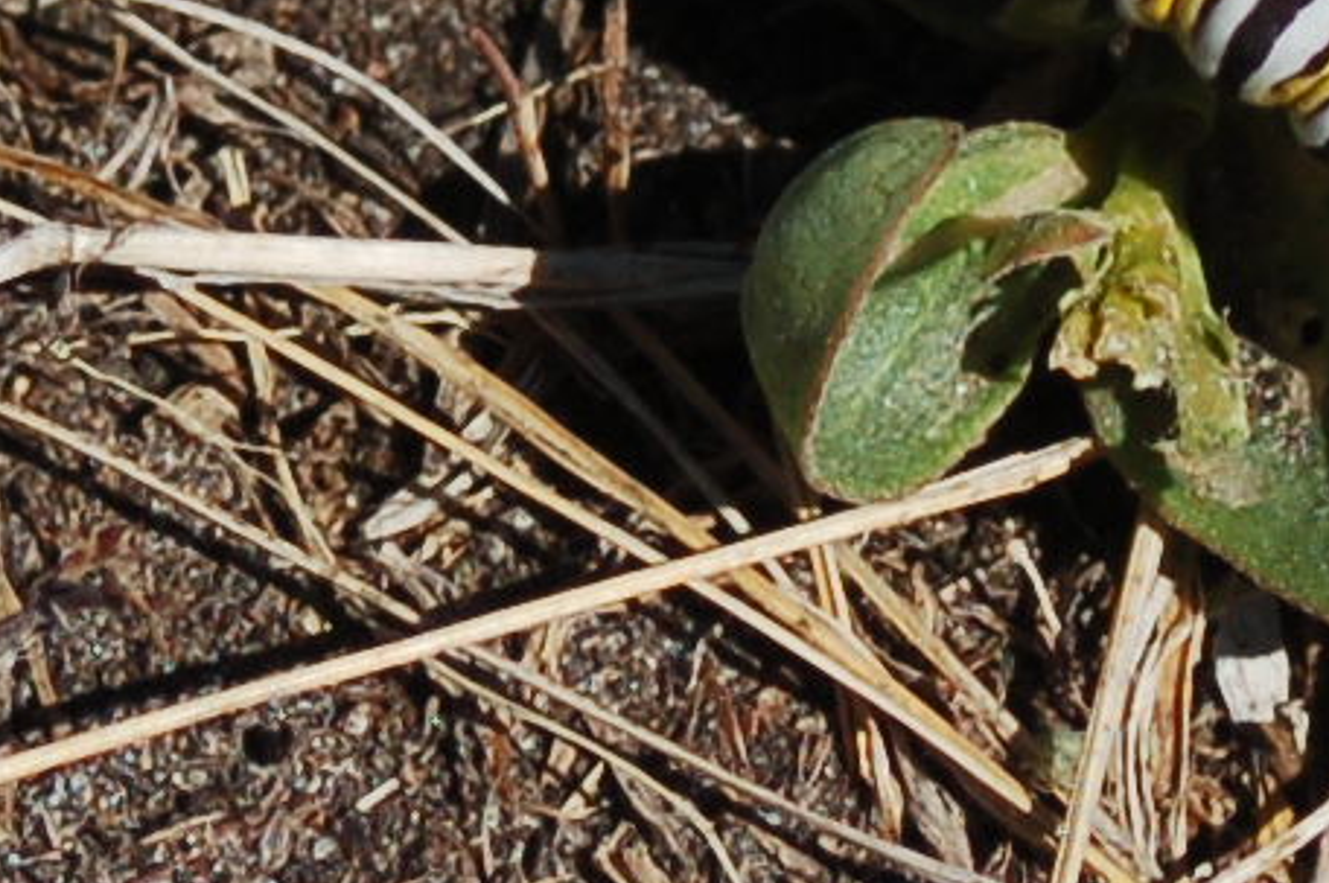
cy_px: -61
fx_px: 29206
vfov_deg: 1.7
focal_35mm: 792
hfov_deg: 2.6
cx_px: 1341
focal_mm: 80
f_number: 7.1
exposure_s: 1/800
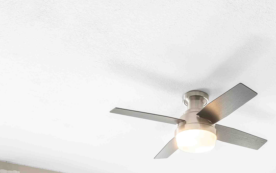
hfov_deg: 42.2
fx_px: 346
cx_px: 207
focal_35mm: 46
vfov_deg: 21.1
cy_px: 293
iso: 640
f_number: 7.1
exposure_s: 1/20
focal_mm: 14
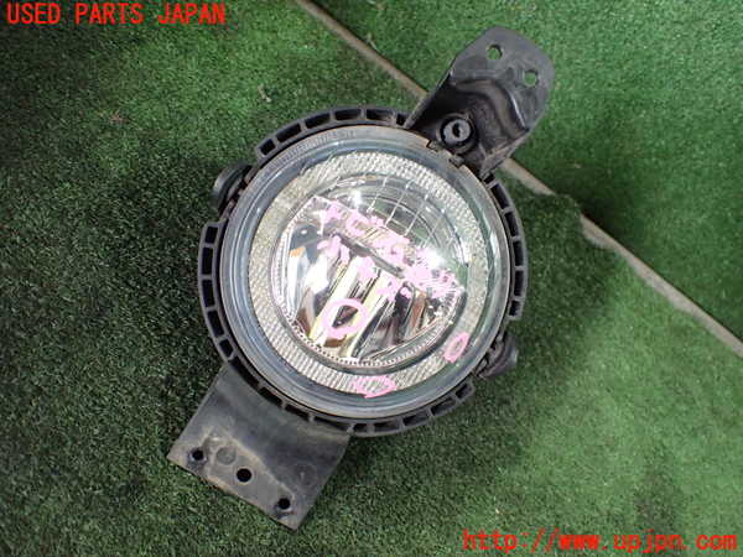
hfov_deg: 60.0
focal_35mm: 30
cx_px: 372
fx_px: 644
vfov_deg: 46.8
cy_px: 278
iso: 800
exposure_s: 1/125
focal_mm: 5.4
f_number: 2.3
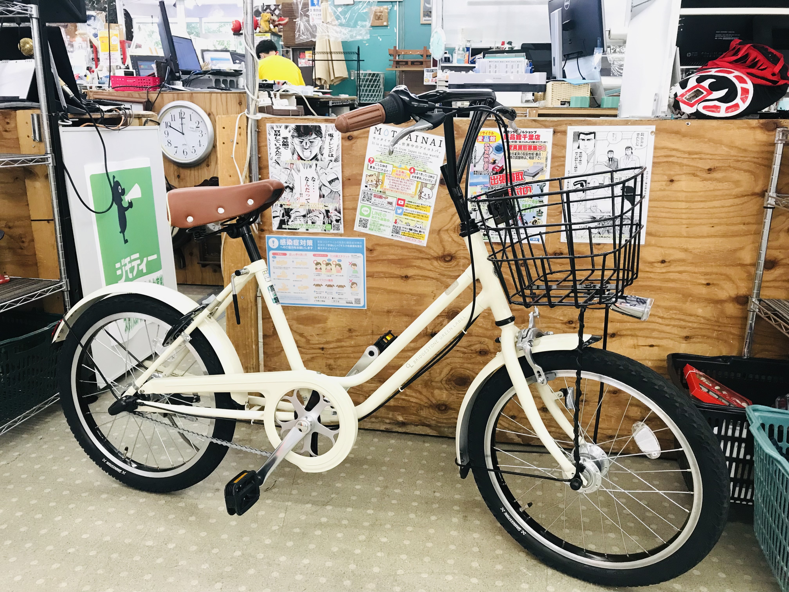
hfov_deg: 63.4
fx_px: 638
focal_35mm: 28
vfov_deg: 49.7
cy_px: 296
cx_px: 394
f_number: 1.8
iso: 40
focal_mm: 3.99
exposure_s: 1/25
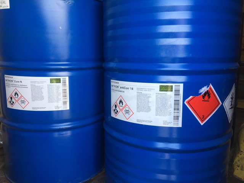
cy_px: 92
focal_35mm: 29
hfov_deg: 61.7
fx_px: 204
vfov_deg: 48.2
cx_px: 122
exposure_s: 1/100
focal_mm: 4.15
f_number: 2.2
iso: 32
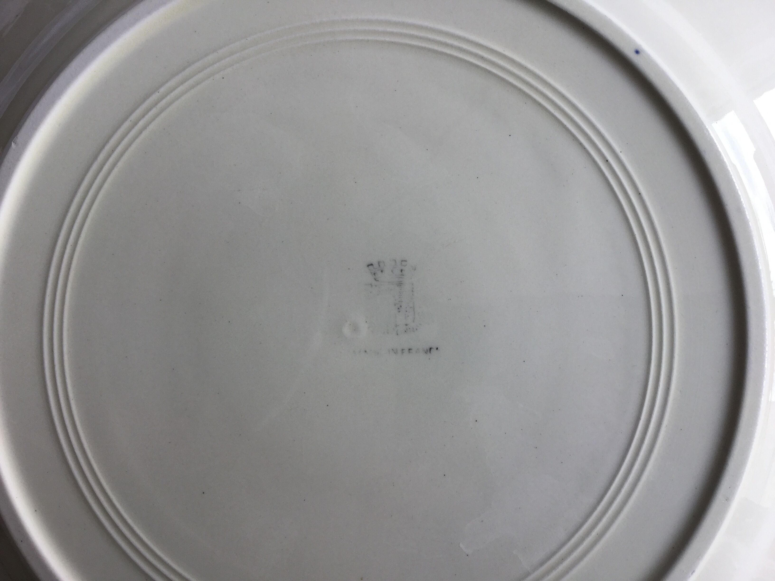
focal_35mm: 31
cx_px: 388
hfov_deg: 58.4
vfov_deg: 45.4
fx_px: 694
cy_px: 290
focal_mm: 3.3
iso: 32
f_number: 2.4
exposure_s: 1/100
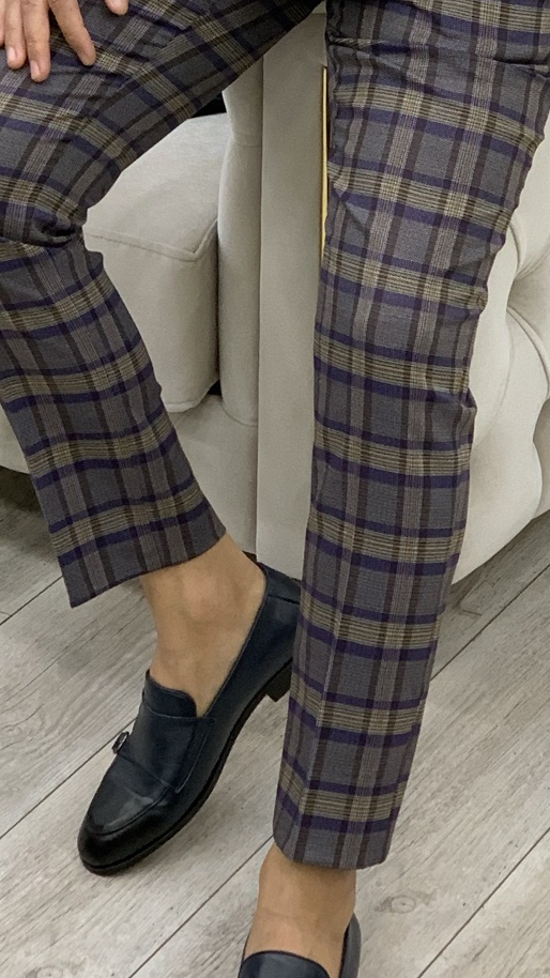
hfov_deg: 9.5
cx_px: 322
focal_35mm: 127
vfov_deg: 16.7
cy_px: 116
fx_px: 3293
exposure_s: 1/122
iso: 100
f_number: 2.4
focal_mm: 6
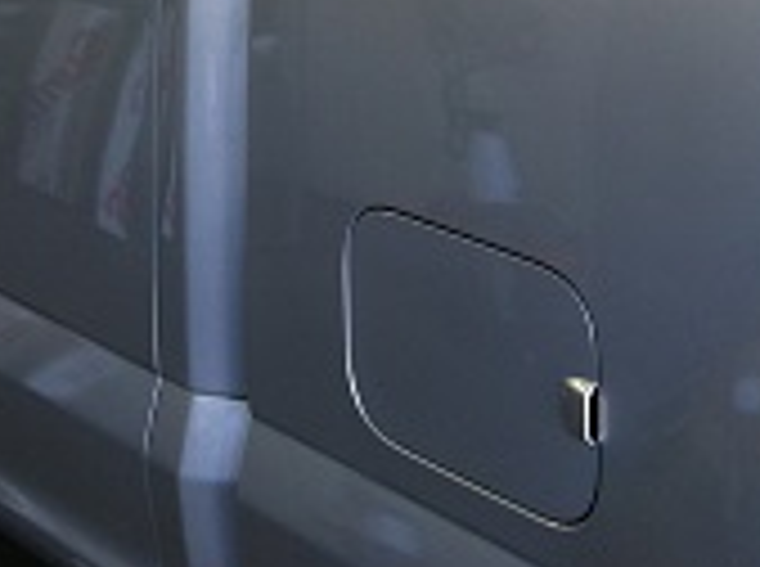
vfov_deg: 14.8
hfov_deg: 20.7
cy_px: -182
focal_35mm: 95
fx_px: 2081
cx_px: 423
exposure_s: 1/20
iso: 80
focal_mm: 3.85
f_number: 2.8
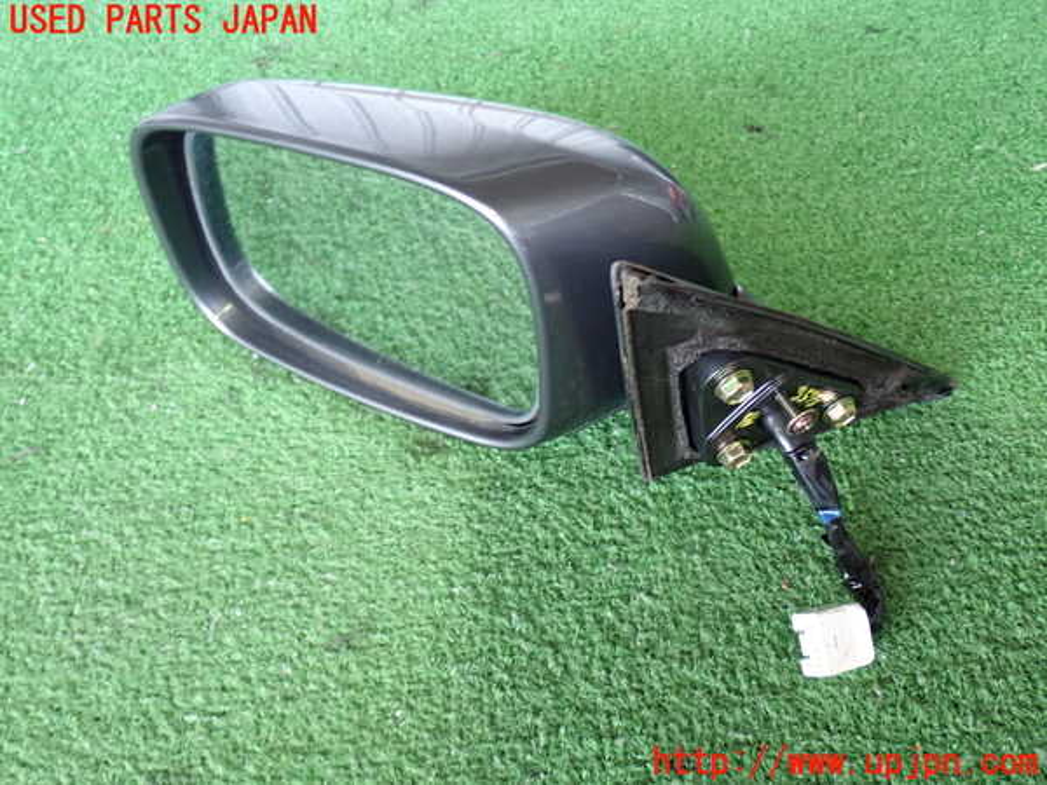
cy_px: 392
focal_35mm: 38
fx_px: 1149
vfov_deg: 37.7
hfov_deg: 49.0
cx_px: 524
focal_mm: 6.83
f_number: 2.7
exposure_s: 1/40
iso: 320
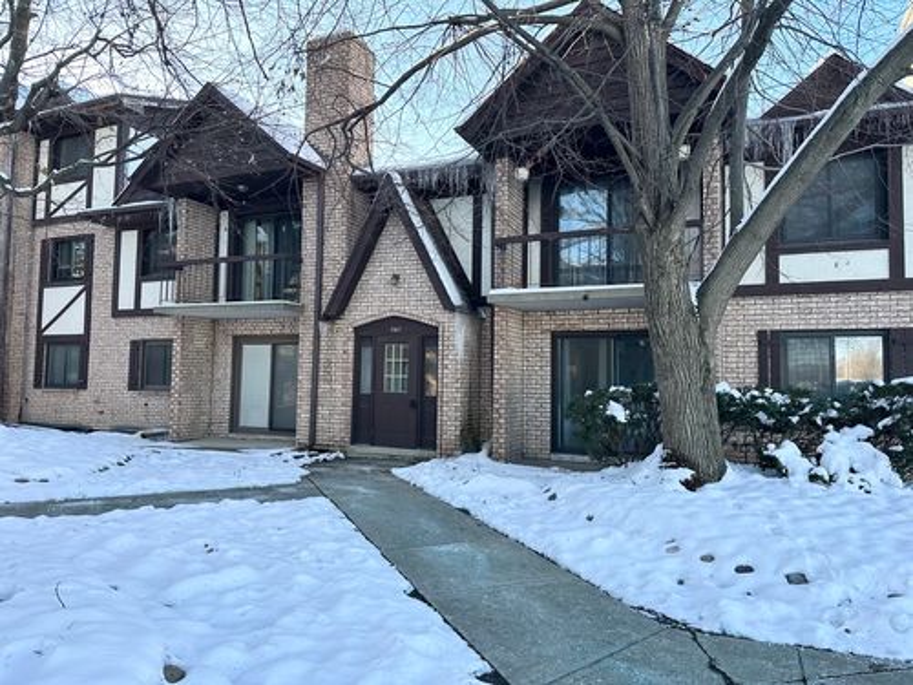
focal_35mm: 24
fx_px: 633
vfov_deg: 56.8
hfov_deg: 71.6
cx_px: 456
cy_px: 342
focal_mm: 6.86
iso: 80
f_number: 1.78
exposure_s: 1/672
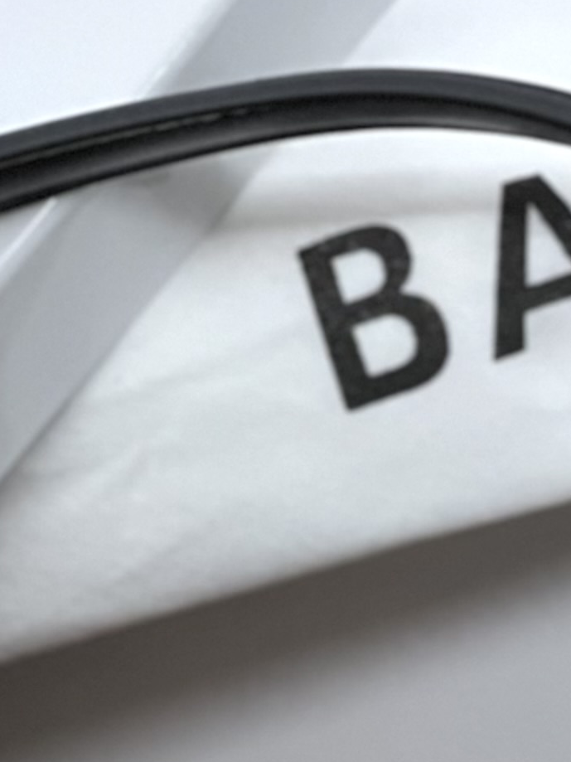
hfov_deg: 4.4
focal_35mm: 338
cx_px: 583
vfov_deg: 5.8
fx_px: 7436
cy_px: 1129
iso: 125
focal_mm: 9
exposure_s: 1/100
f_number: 2.8
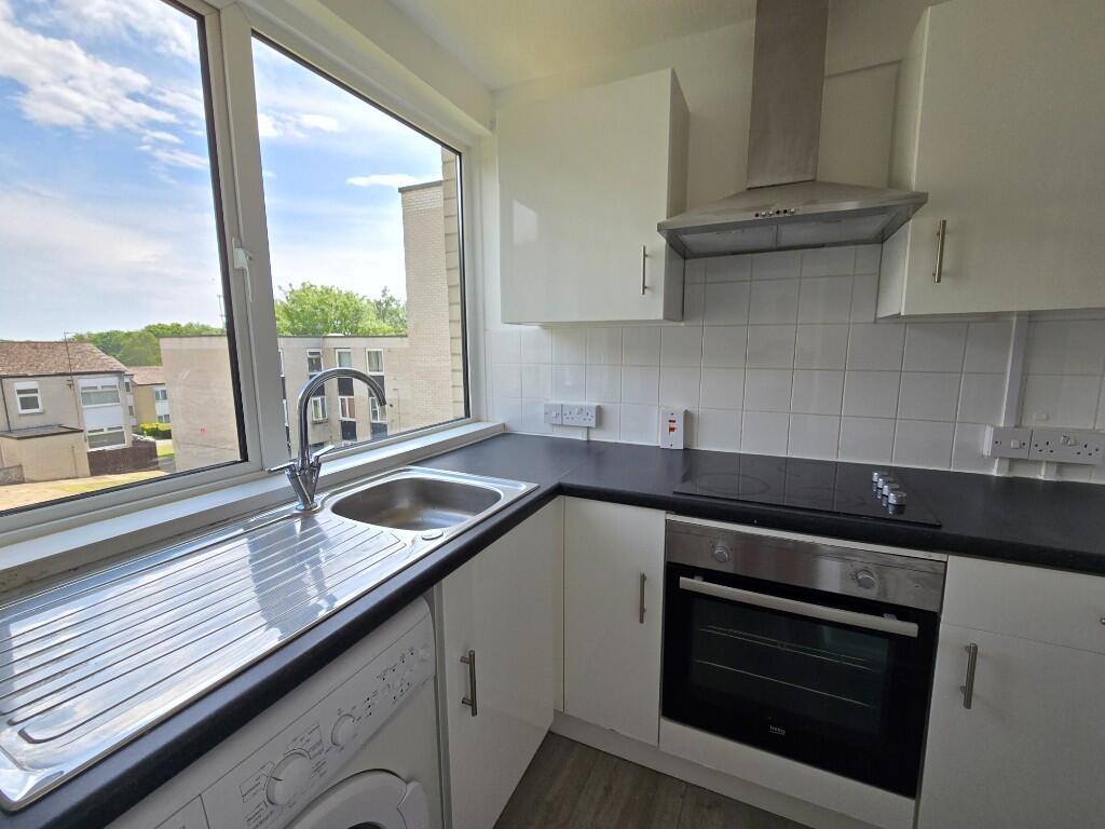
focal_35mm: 13
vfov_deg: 89.9
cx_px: 552
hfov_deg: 106.2
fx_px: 415
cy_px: 414
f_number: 2.2
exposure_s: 1/463
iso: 50
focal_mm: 2.2
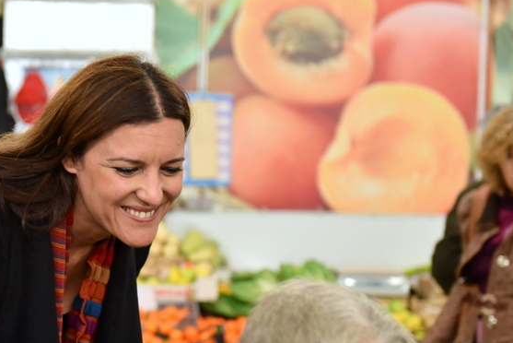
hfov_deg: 21.9
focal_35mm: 92
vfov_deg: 14.9
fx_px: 1312
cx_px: 108
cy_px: 203
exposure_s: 1/125
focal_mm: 50
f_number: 3.2
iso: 1250
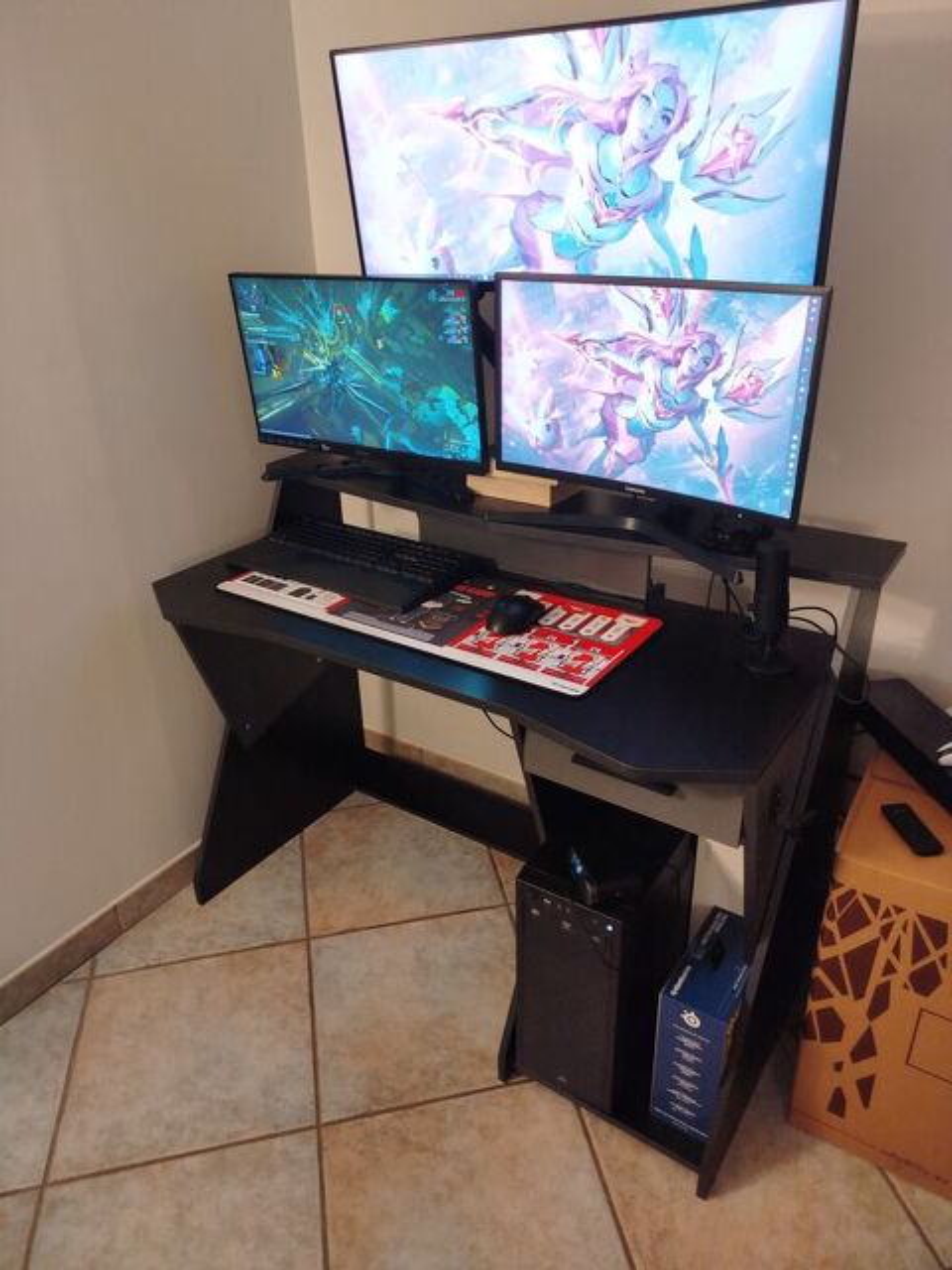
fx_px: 880
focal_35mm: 24
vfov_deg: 71.6
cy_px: 635
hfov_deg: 56.8
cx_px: 476
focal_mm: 5.31
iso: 200
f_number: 1.7
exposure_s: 1/33
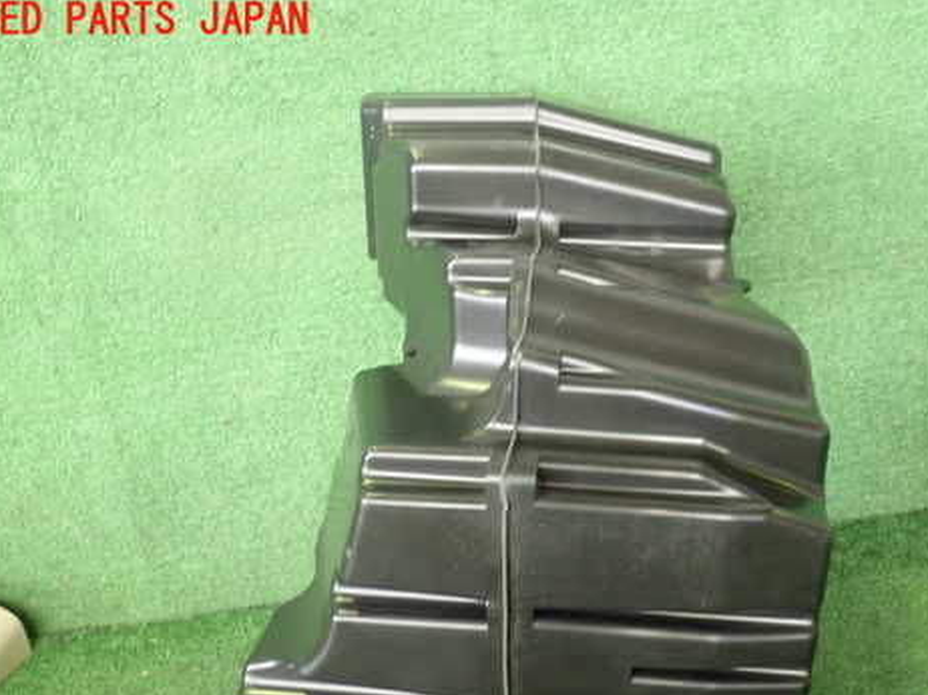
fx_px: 1045
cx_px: 546
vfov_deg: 36.5
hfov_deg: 47.7
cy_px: 448
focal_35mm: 39
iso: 320
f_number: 2.3
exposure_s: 1/30
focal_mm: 5.5
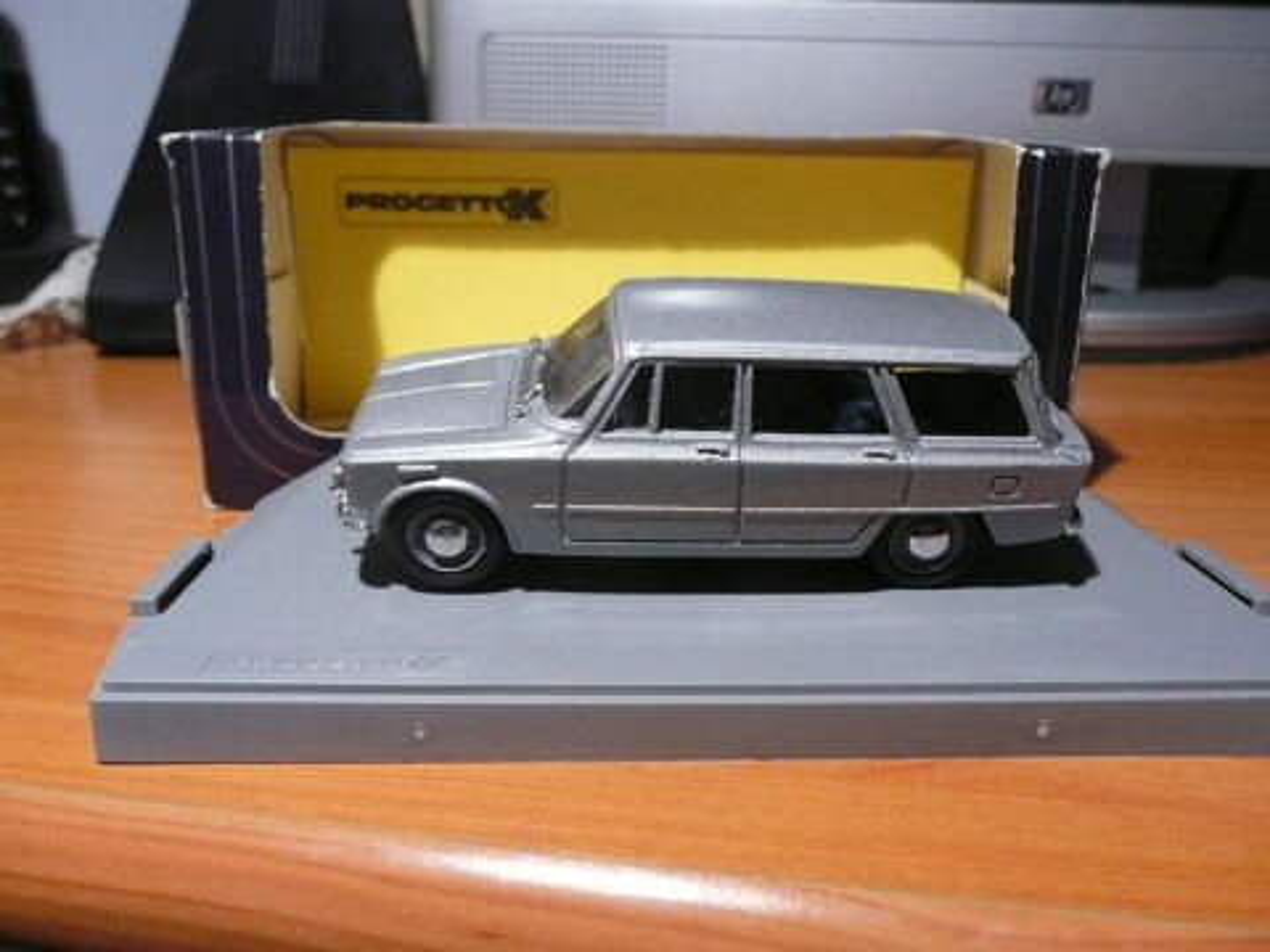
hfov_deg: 60.0
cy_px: 476
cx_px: 635
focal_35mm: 30
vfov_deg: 46.8
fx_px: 1101
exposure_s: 1/40
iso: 400
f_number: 3.4
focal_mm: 4.9
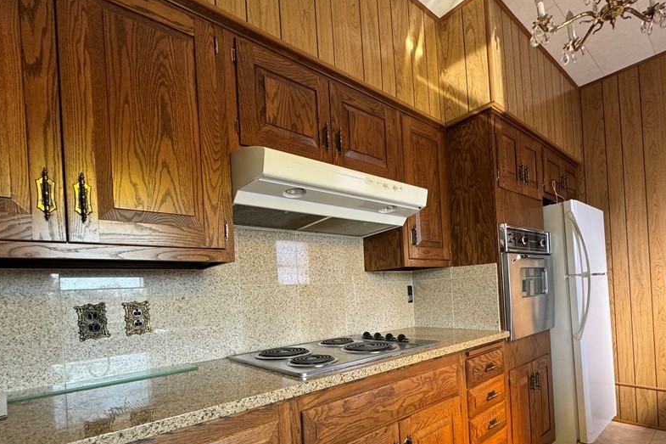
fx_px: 351
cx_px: 347
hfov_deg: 86.9
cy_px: 294
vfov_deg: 63.0
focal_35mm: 19
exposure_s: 1/120
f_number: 2.2
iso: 160
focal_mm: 2.22
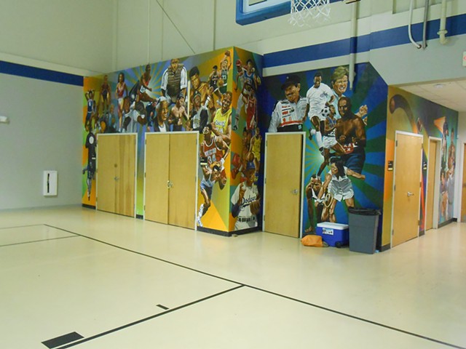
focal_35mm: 30
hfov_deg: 60.0
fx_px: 404
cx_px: 233
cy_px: 174
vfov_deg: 46.8
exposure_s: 1/25
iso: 800
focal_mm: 5.3
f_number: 3.8
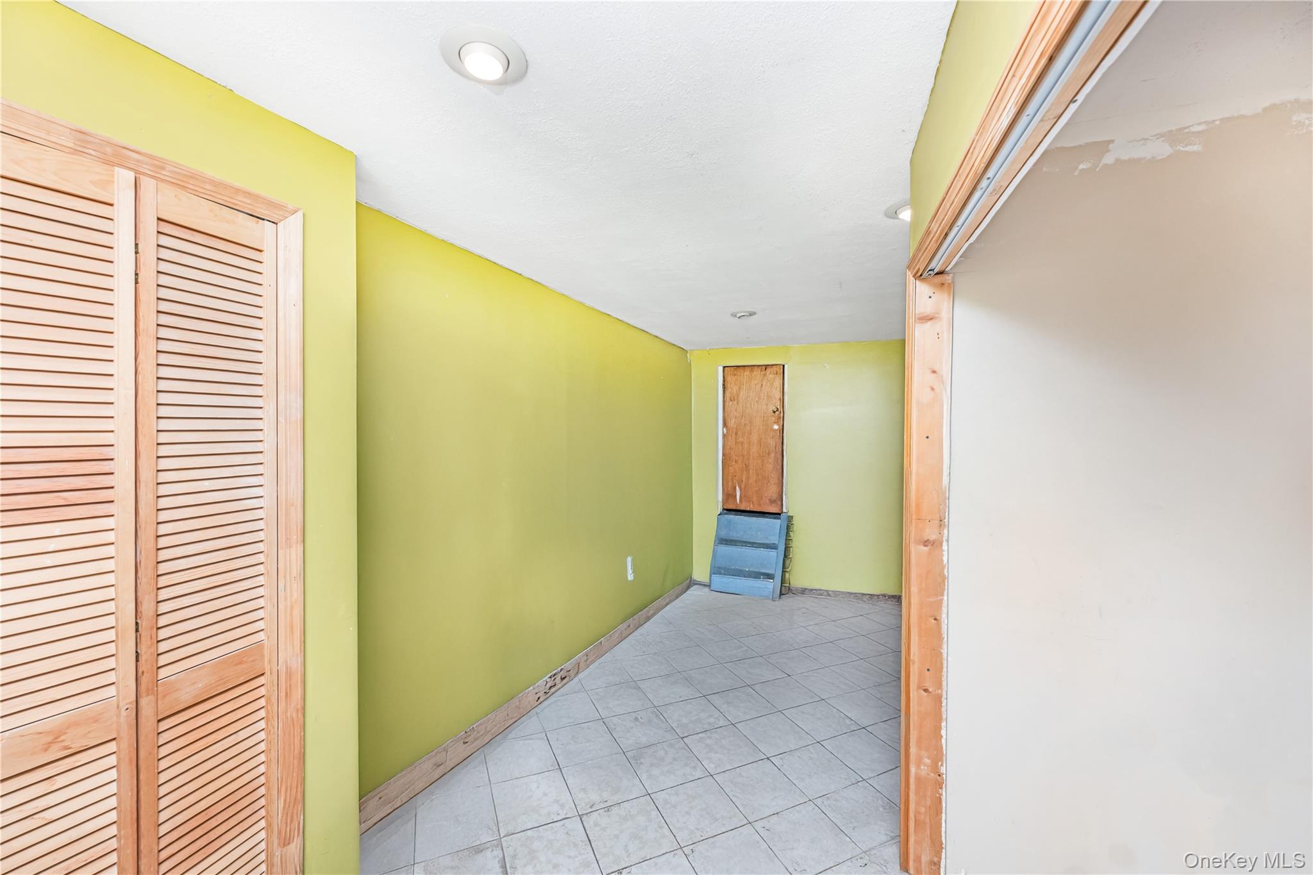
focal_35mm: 14
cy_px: 438
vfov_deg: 81.2
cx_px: 656
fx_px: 511
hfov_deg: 104.3
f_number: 5.6
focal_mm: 14
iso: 640
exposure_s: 1/160
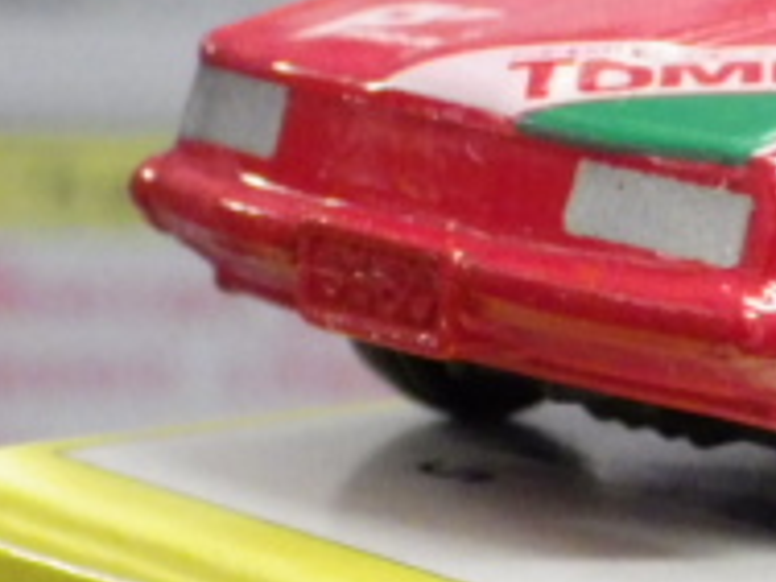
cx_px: 1094
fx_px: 7869
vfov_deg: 4.2
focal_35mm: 351
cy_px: 388
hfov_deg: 5.6
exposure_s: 1/30
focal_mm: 18.4
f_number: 4.6
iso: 1250
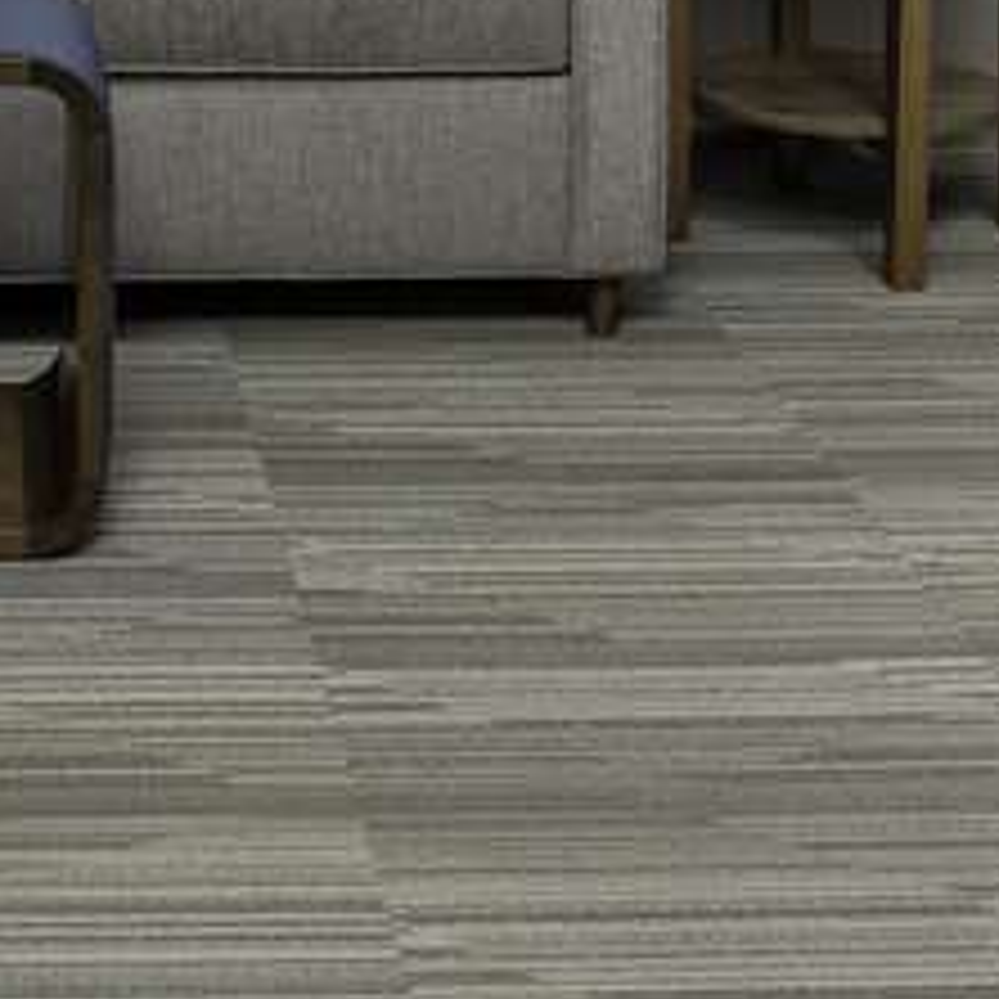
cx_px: 164
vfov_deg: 16.7
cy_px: -513
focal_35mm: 94
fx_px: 3069
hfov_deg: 18.3
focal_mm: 24
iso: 50
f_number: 11
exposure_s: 2
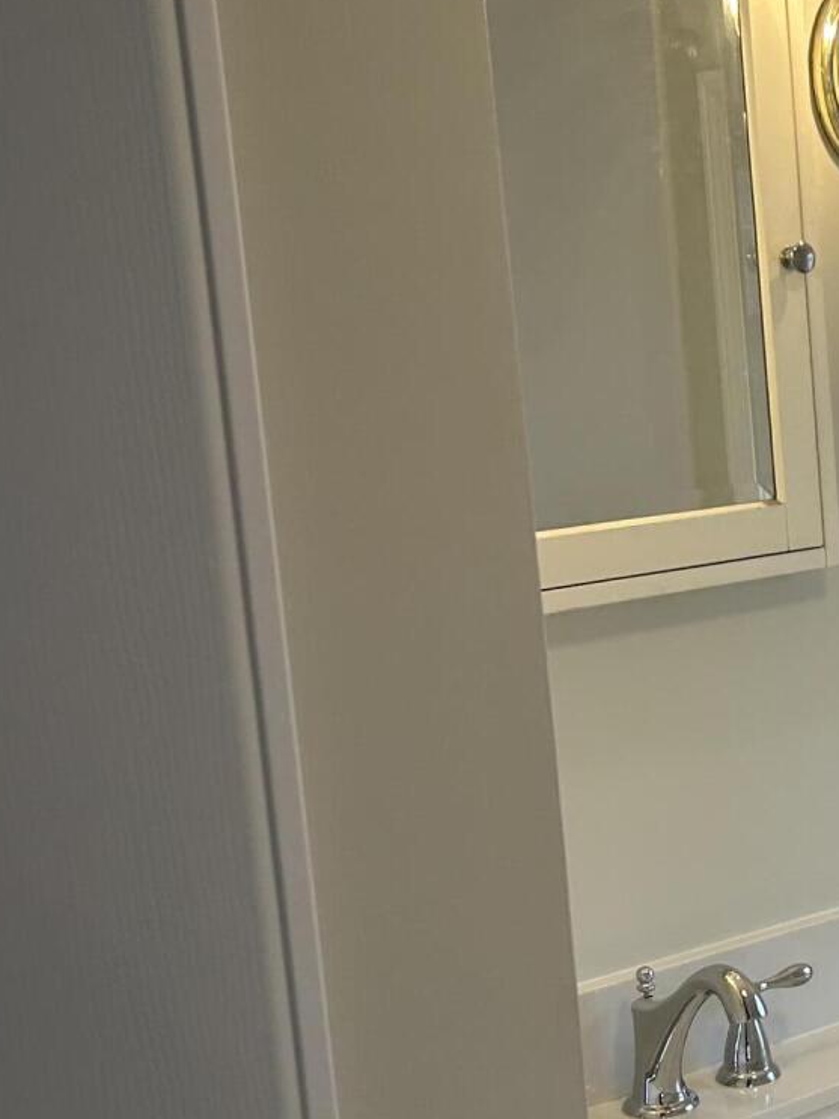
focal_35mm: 70
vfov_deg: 27.5
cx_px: 1110
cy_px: 797
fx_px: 2263
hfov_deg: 19.3
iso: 80
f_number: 1.5
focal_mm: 5.7
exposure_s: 1/120
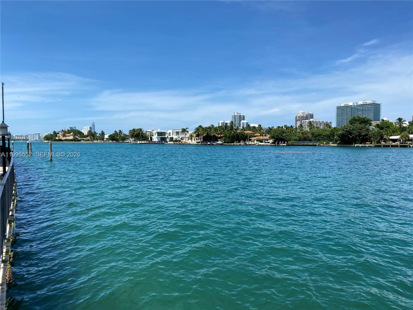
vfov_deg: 53.1
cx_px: 206
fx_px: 310
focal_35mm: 26
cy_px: 155
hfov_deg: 67.3
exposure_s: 1/3497
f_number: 1.8
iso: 32
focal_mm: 4.25
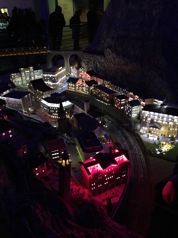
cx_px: 89
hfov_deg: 48.2
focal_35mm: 29
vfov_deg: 61.7
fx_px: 199
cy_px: 119
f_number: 2.2
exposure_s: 1/15
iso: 400
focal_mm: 4.15
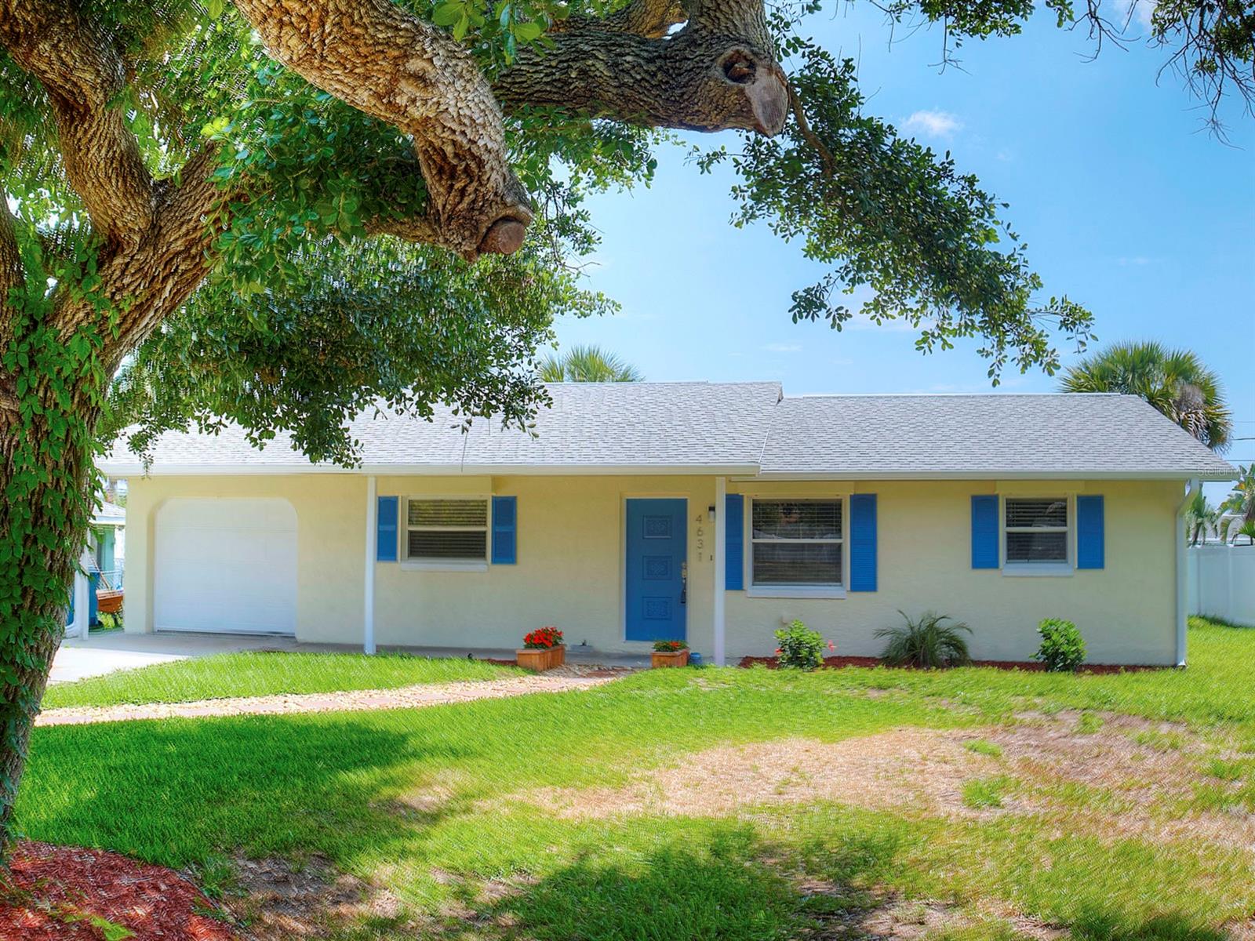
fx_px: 1088
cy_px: 470
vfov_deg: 46.8
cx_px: 628
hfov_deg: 60.0
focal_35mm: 30
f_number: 8
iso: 200
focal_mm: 15
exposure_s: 1/320
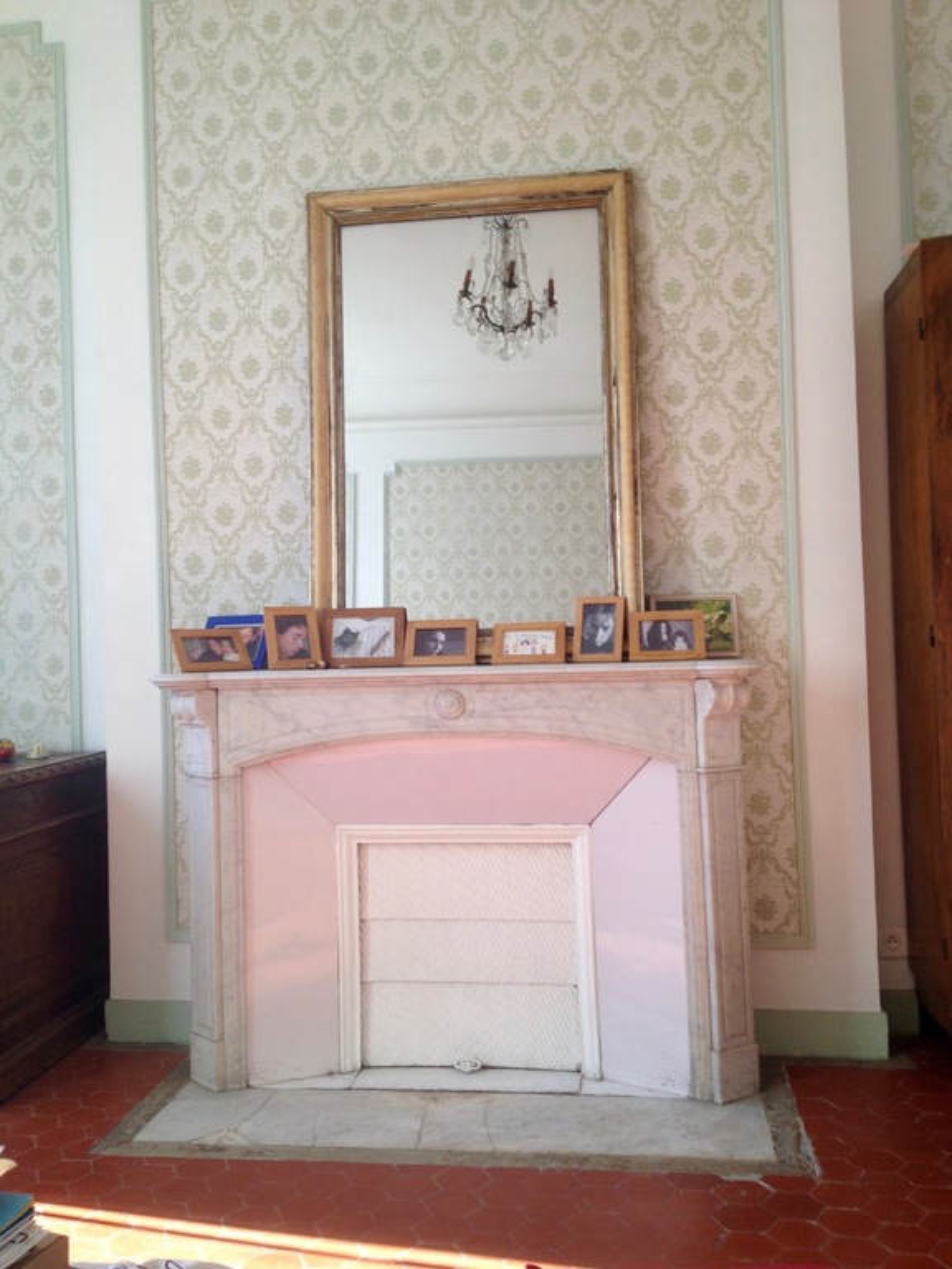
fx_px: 1283
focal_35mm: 35
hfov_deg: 40.7
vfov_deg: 52.6
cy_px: 634
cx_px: 476
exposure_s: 1/135
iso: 50
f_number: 2.4
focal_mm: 4.28
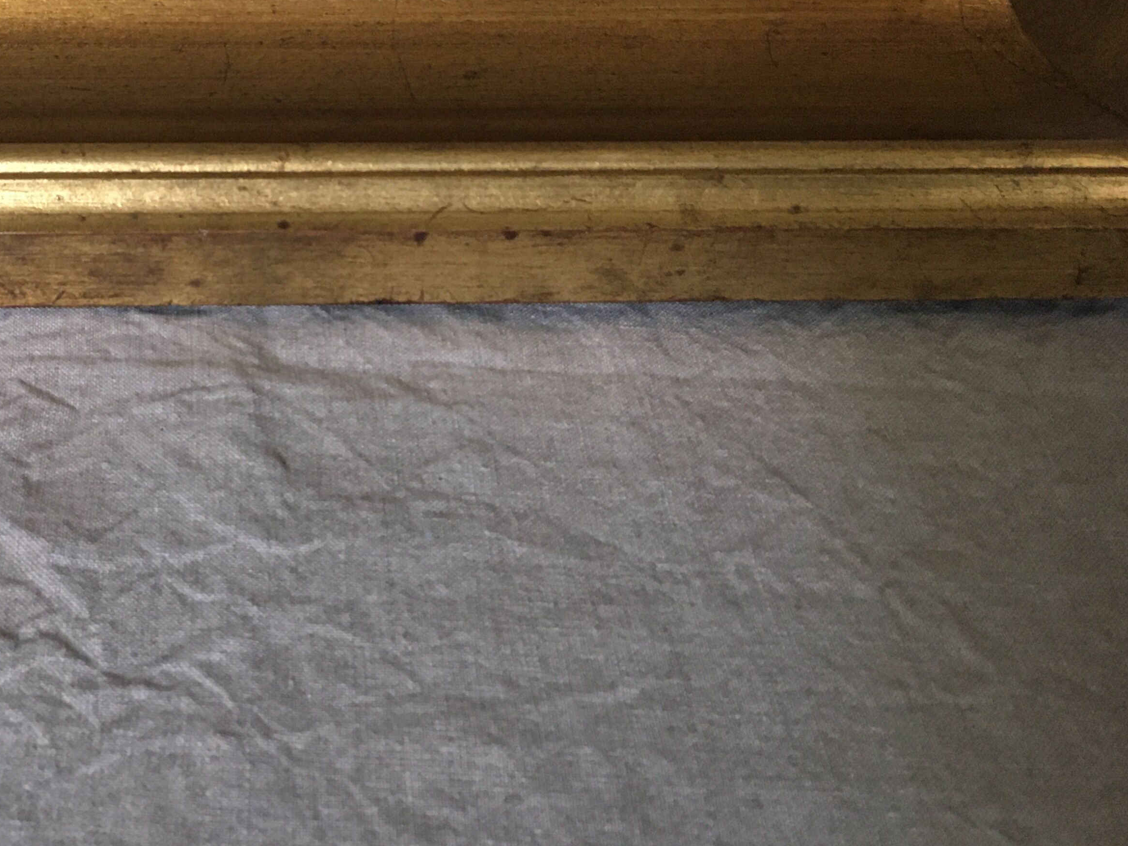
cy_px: 221
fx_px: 1629
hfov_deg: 37.2
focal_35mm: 50
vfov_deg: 28.7
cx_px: 271
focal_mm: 4.15
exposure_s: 1/20
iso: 200
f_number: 2.2
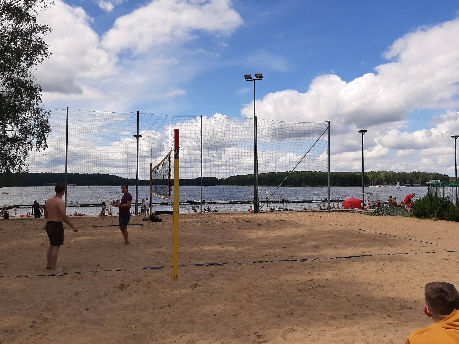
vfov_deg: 53.1
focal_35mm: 26
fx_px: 345
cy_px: 172
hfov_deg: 67.3
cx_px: 230
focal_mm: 3.93
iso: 40
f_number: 1.7
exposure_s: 1/3731
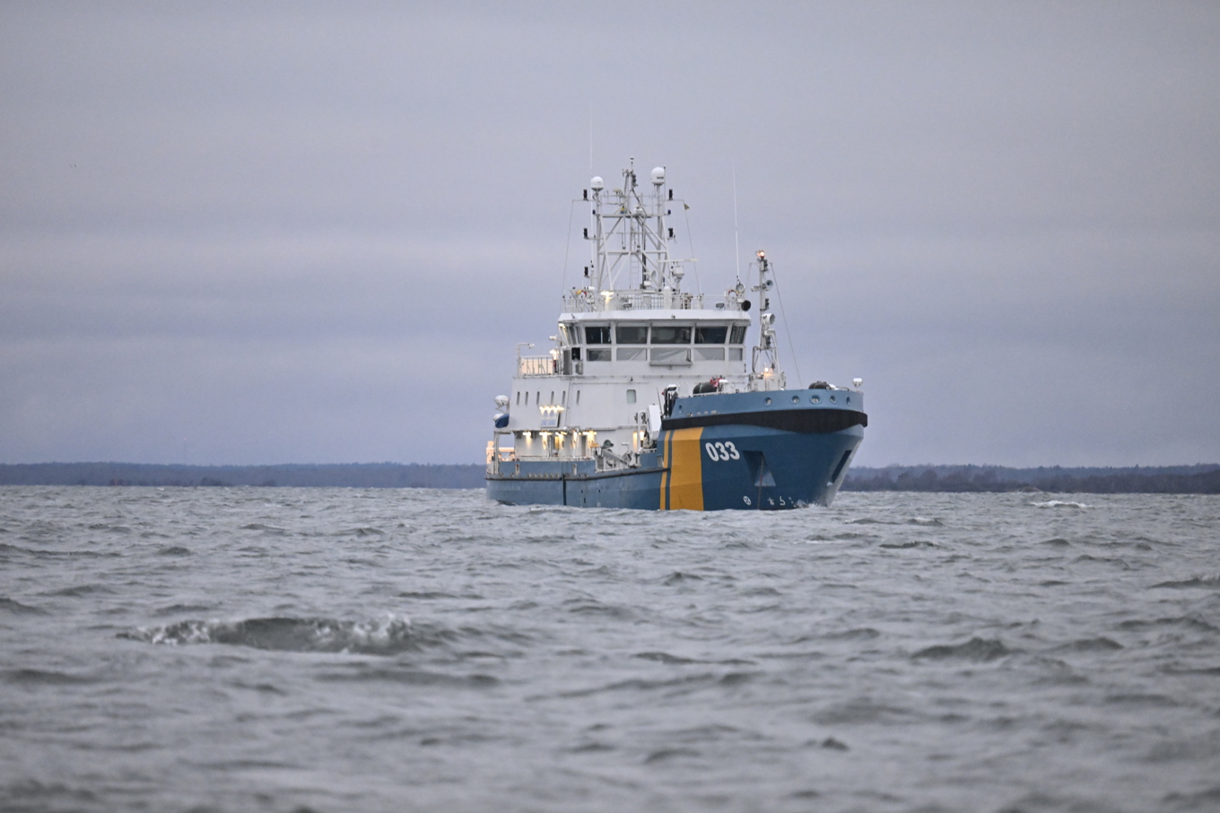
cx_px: 610
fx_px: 13551
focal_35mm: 400
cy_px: 406
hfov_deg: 5.2
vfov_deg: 3.4
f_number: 5.6
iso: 7200
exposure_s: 1/200
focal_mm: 400
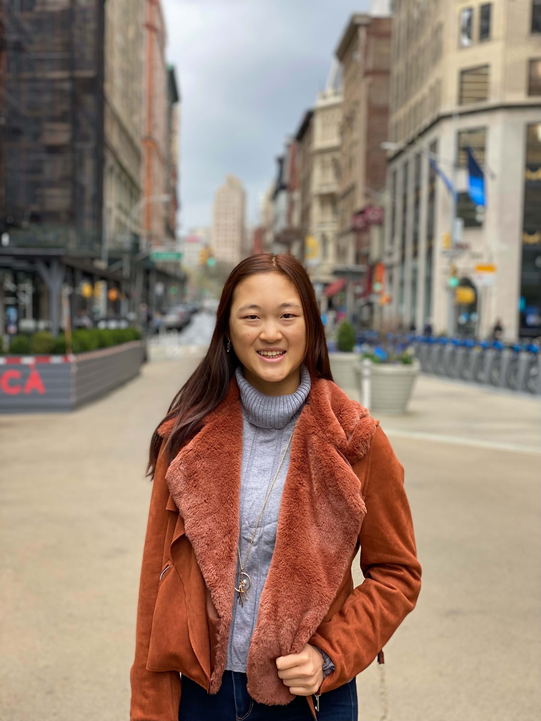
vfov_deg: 36.8
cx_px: 270
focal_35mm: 52
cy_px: 360
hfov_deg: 28.0
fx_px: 1084
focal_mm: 6
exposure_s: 1/143
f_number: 2
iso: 20
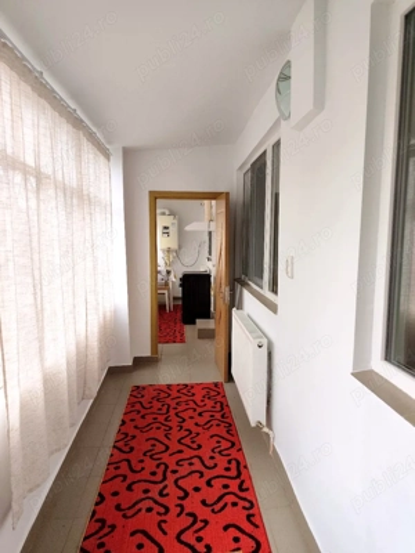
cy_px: 276
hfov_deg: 58.9
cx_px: 208
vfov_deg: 73.9
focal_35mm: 23
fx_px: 368
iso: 640
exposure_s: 1/50
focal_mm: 6.19
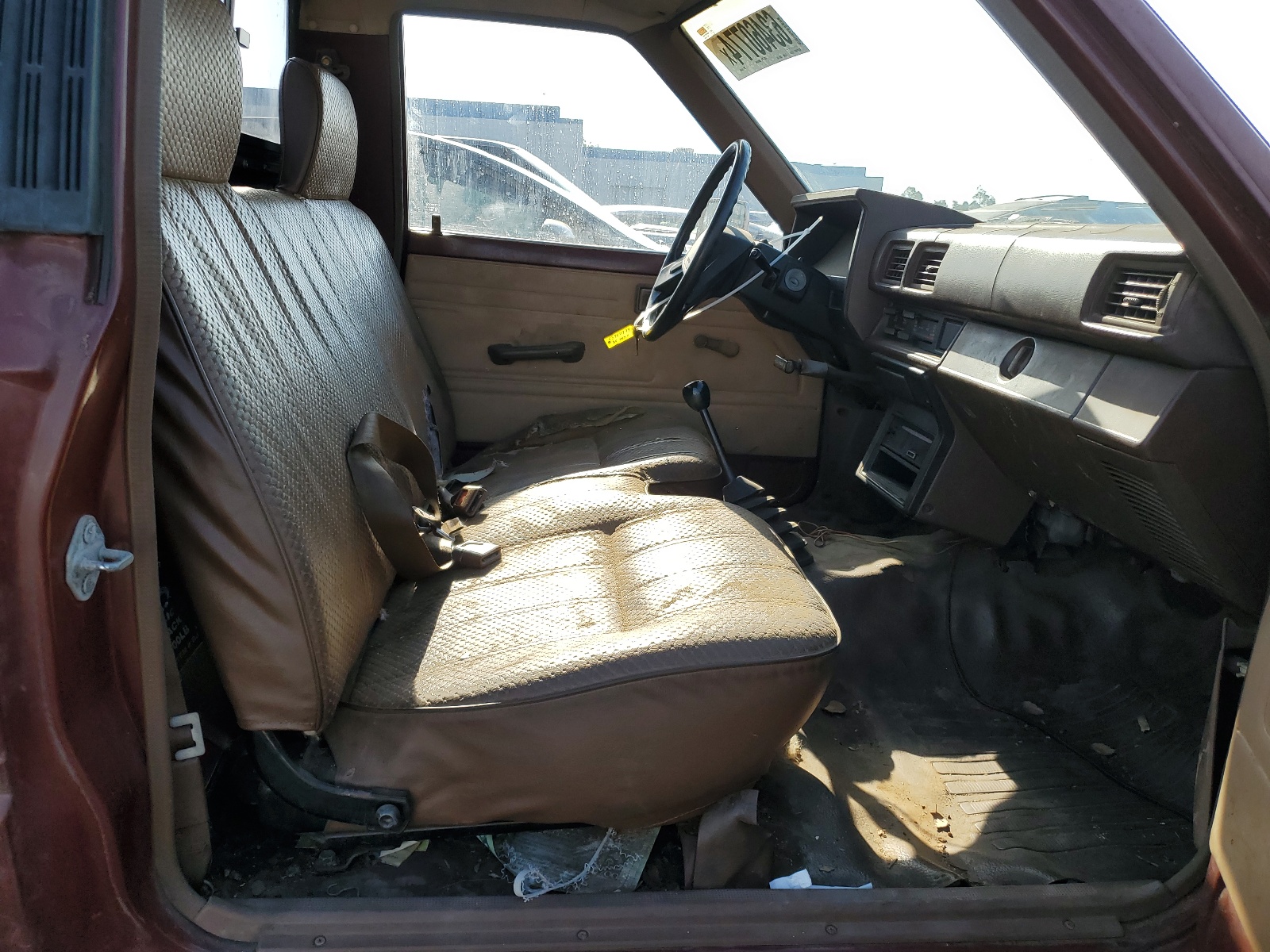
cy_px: 476
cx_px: 635
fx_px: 954
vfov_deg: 53.1
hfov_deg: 67.3
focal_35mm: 26
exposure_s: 1/1111
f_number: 1.5
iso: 50
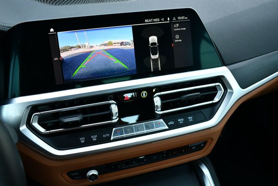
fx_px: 309
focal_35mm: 40
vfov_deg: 33.5
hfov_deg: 48.4
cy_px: 93
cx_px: 139
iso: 720
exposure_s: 1/250
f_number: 3.5
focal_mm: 20
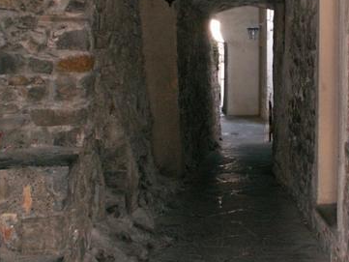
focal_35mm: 62
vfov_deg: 23.6
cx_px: 270
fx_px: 625
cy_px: 93
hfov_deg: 30.6
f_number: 2.8
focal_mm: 5.86
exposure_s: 1/40
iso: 160
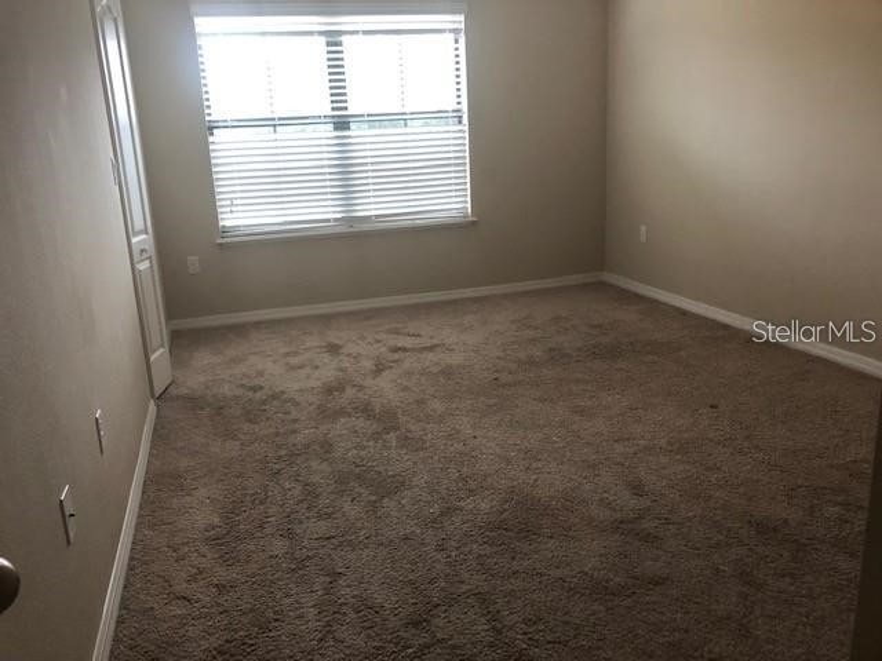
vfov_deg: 49.7
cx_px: 441
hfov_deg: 63.4
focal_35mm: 28
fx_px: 713
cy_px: 330
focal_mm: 3.99
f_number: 1.8
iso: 25
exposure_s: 1/30
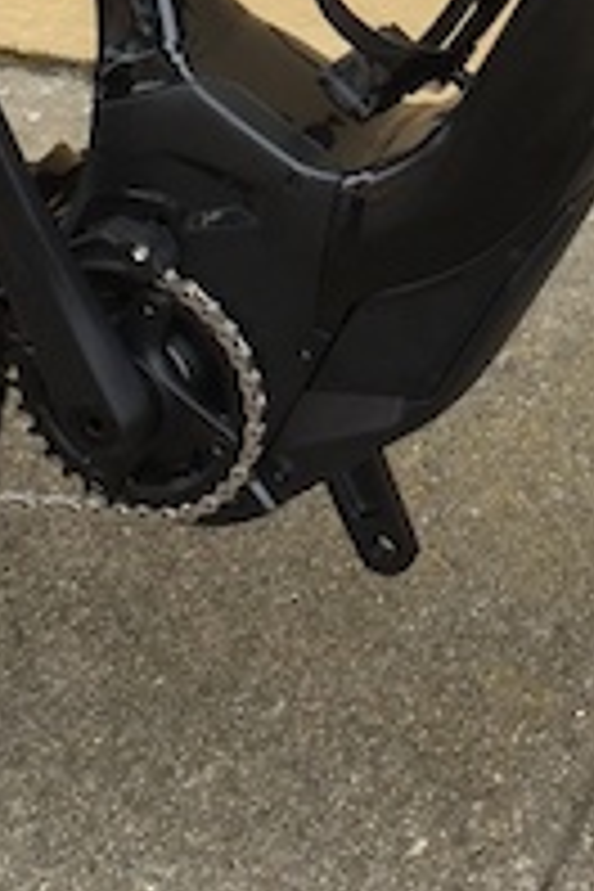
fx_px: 3019
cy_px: -216
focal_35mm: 122
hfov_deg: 11.2
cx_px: 513
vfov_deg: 16.0
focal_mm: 4.15
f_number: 2.2
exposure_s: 1/403
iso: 32
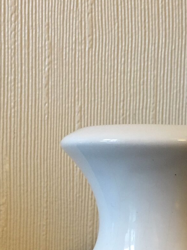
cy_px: 212
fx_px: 540
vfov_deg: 25.4
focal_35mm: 75
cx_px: 172
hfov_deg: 19.2
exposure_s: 1/20
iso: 200
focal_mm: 4.15
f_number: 2.2
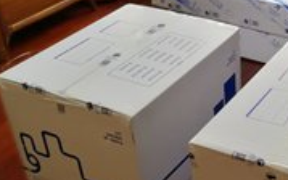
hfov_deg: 29.5
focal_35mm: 64
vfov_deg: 20.3
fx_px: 502
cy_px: 72
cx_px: 298
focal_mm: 3.84
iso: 125
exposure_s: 1/50
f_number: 2.2
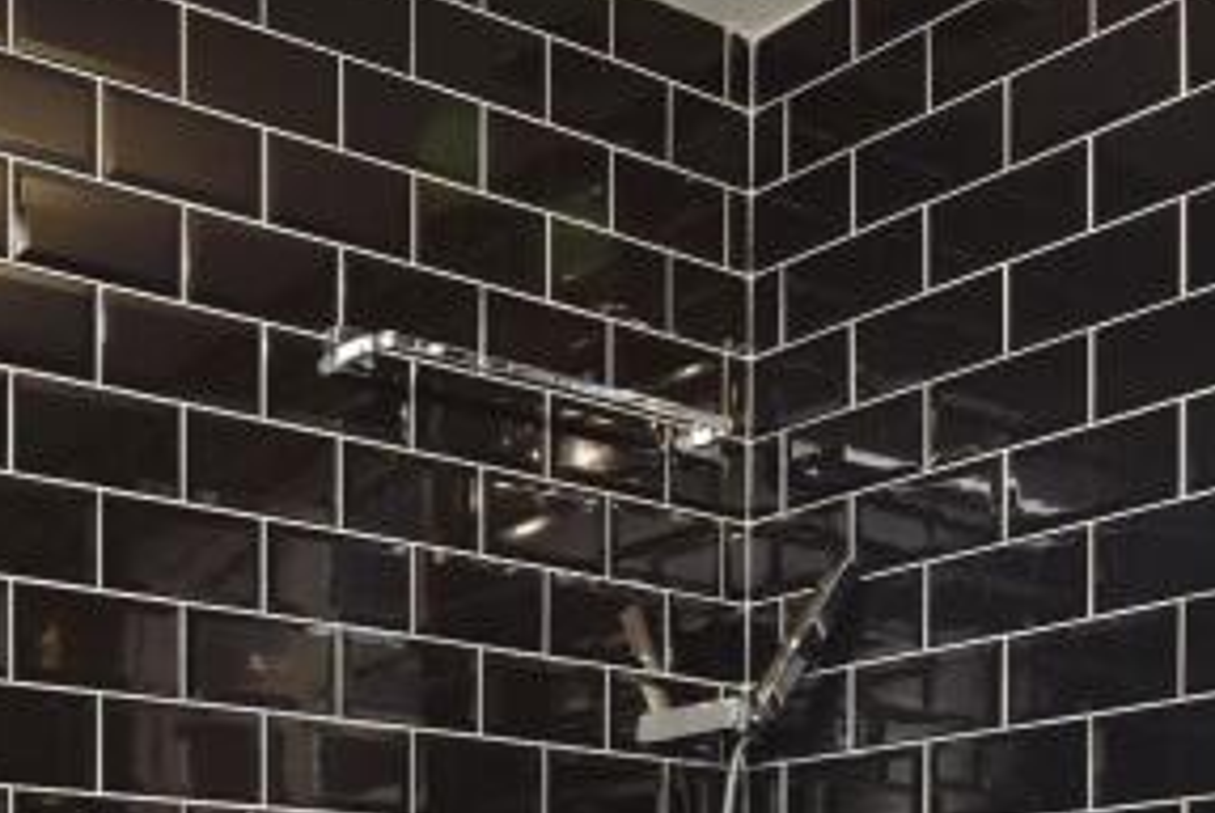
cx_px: 110
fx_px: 1926
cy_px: 1078
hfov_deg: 33.1
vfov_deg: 21.4
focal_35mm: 57
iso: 500
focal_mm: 16
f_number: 6.3
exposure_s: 1/25
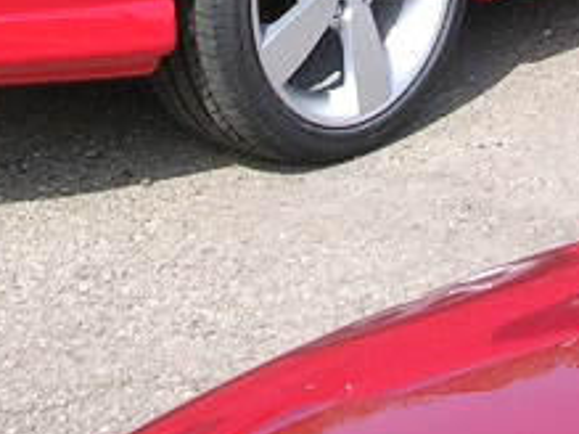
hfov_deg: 11.1
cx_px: 344
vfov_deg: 8.1
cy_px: -331
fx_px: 2976
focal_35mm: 178
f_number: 5.6
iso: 50
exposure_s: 1/222
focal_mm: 5.8
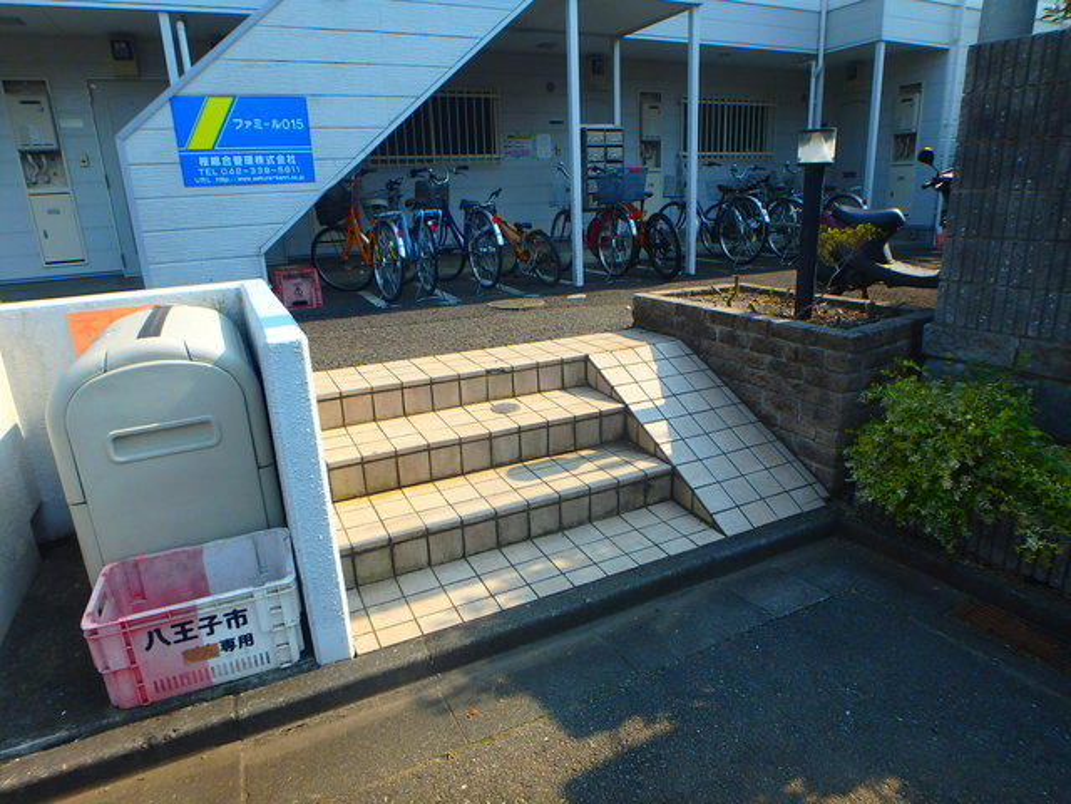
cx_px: 536
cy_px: 402
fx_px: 650
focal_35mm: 21
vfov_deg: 63.4
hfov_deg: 79.0
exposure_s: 1/640
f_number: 3.5
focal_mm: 3.7
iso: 125
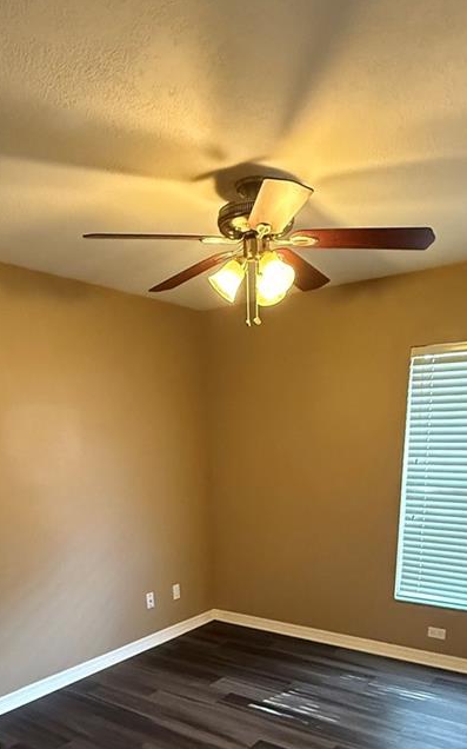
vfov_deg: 60.6
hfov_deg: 44.5
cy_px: 609
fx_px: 571
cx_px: 239
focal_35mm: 28
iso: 1000
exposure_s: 1/60
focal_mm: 2.22
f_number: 2.2
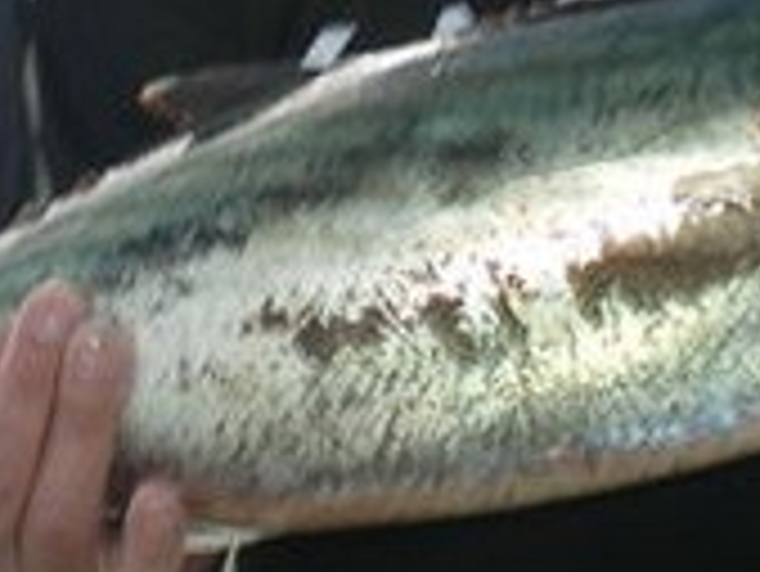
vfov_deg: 10.9
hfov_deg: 14.7
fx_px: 2944
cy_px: -108
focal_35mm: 134
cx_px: 508
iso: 50
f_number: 4.6
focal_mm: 6.3
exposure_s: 1/320
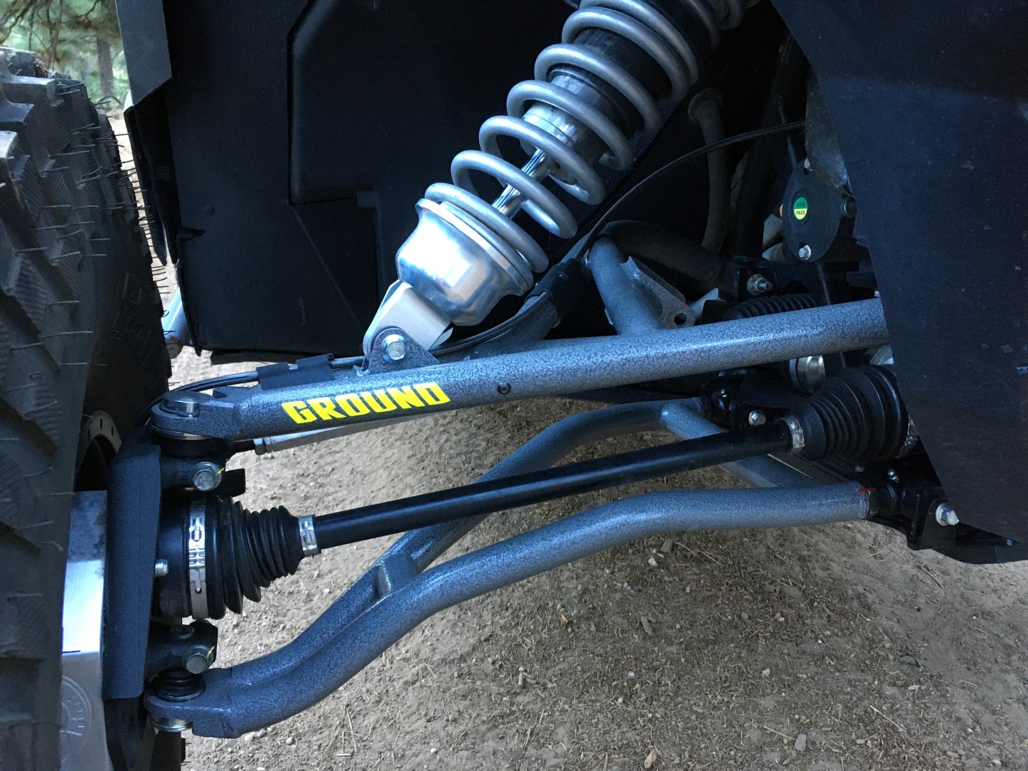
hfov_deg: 61.7
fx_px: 861
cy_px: 386
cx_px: 514
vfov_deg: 48.2
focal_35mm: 29
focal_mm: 4.15
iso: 200
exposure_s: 1/20
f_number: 2.2
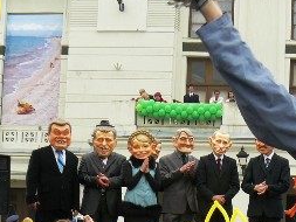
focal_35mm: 91
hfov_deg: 21.4
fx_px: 779
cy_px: 210
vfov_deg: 16.0
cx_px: 220
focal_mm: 6
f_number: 4.5
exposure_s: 1/200
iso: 100
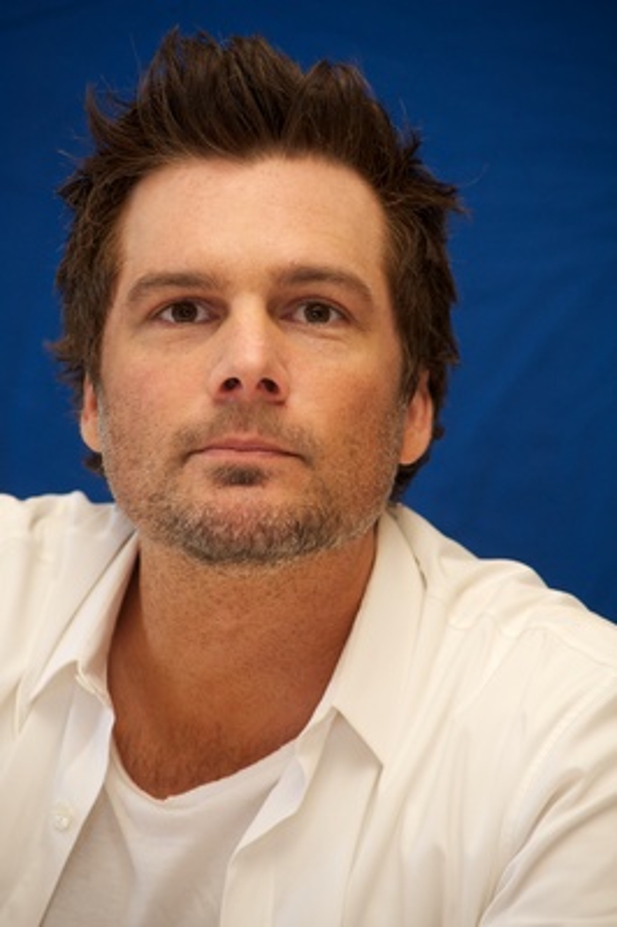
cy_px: 464
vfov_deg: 10.3
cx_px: 308
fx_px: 5150
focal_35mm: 200
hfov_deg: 6.9
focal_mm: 200
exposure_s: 1/60
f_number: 5.6
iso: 800
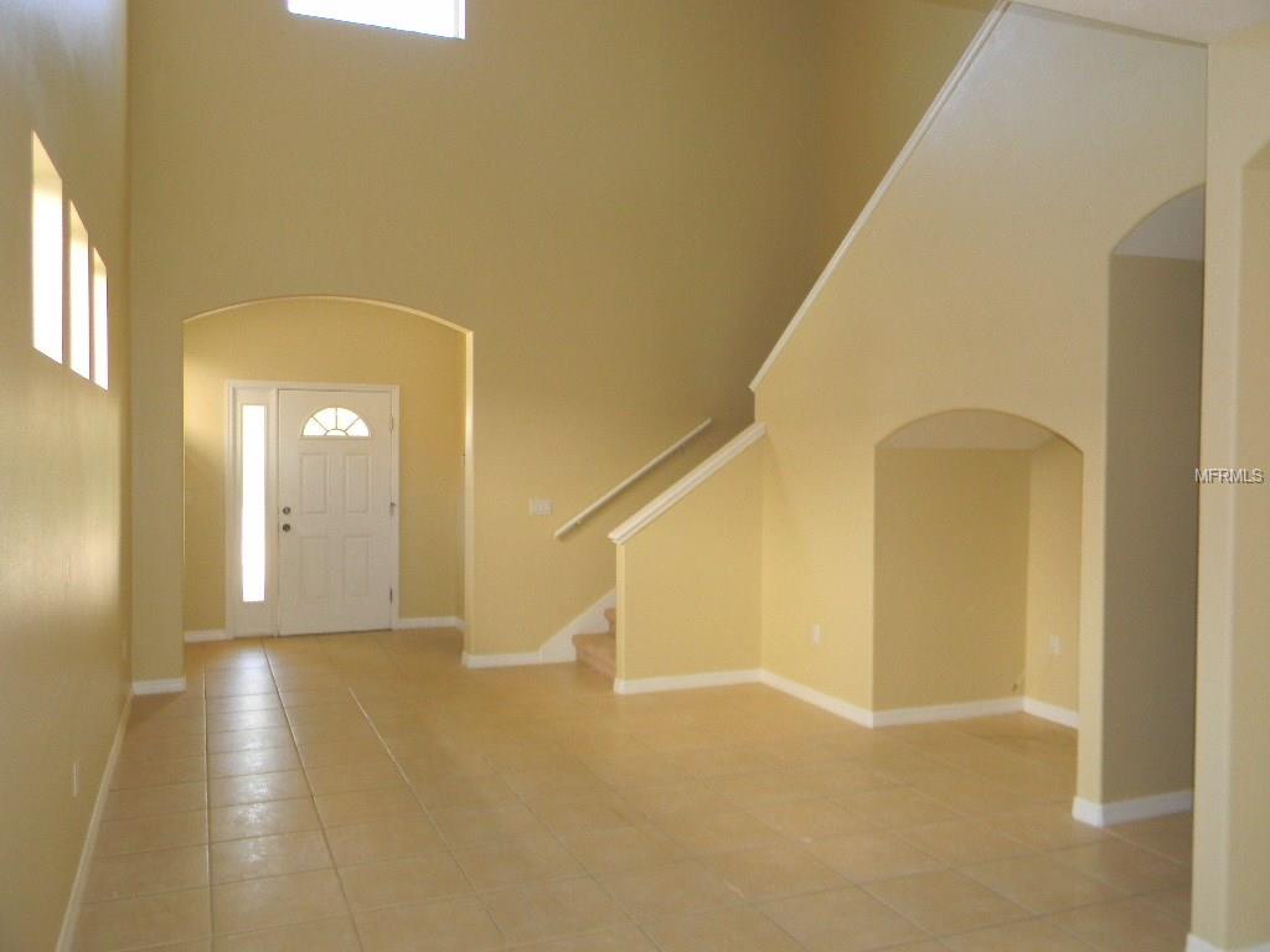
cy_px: 476
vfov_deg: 49.7
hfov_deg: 63.4
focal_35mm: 28
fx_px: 1027
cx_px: 635
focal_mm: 5
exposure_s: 1/30
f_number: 3.5
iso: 200
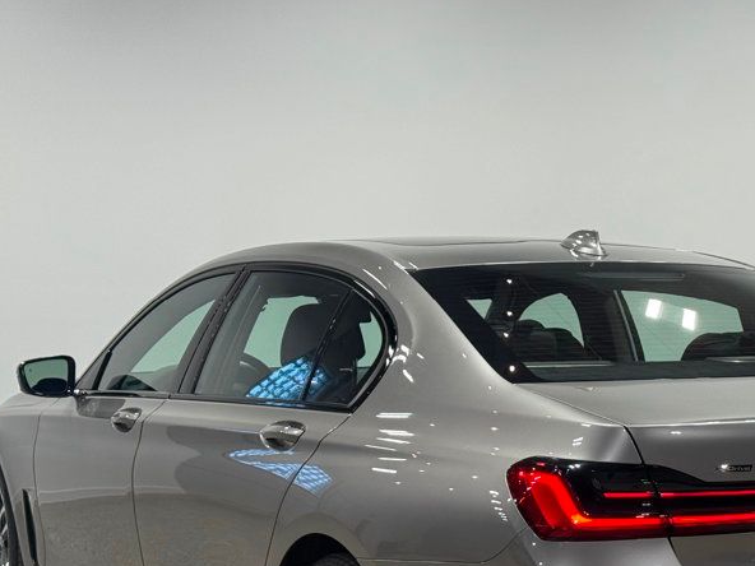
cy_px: 458
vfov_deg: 17.6
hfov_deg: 23.3
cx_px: 561
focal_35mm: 83
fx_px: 1810
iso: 64
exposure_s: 1/259
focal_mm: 6.76
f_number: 1.78
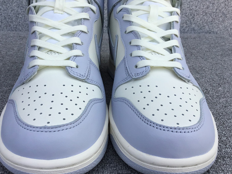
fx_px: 255
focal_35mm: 38
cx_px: 114
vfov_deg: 37.7
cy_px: 86
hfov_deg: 49.0
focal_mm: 3.3
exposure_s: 1/886
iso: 25
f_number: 2.4
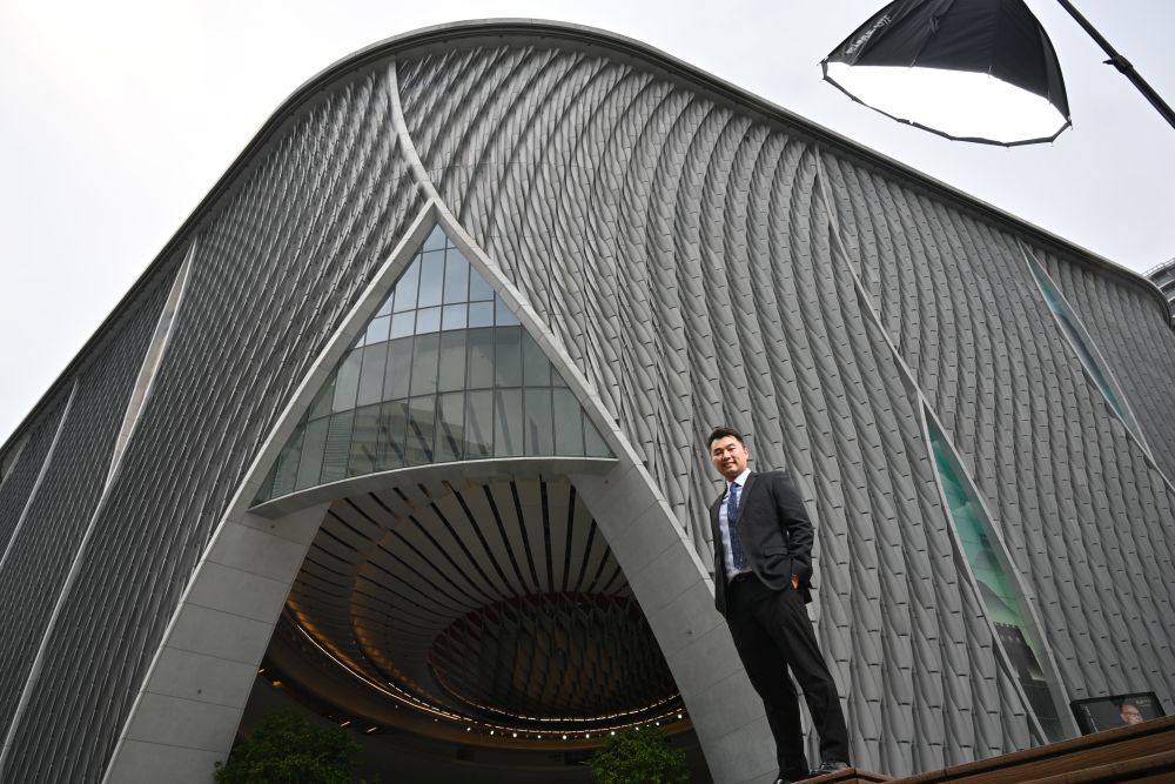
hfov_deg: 73.7
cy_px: 392
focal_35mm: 24
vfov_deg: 53.1
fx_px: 783
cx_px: 588
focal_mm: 24
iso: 64
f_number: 9
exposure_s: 1/200
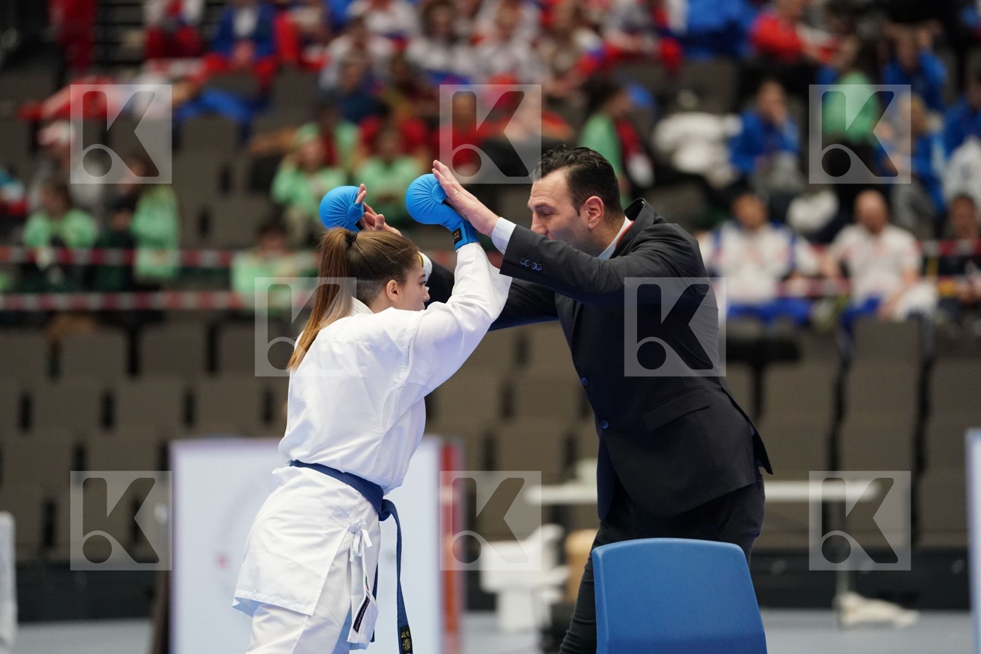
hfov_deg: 10.3
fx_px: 5450
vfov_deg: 6.9
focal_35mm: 200
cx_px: 490
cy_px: 327
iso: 4000
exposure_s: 1/1000
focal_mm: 200
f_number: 2.8
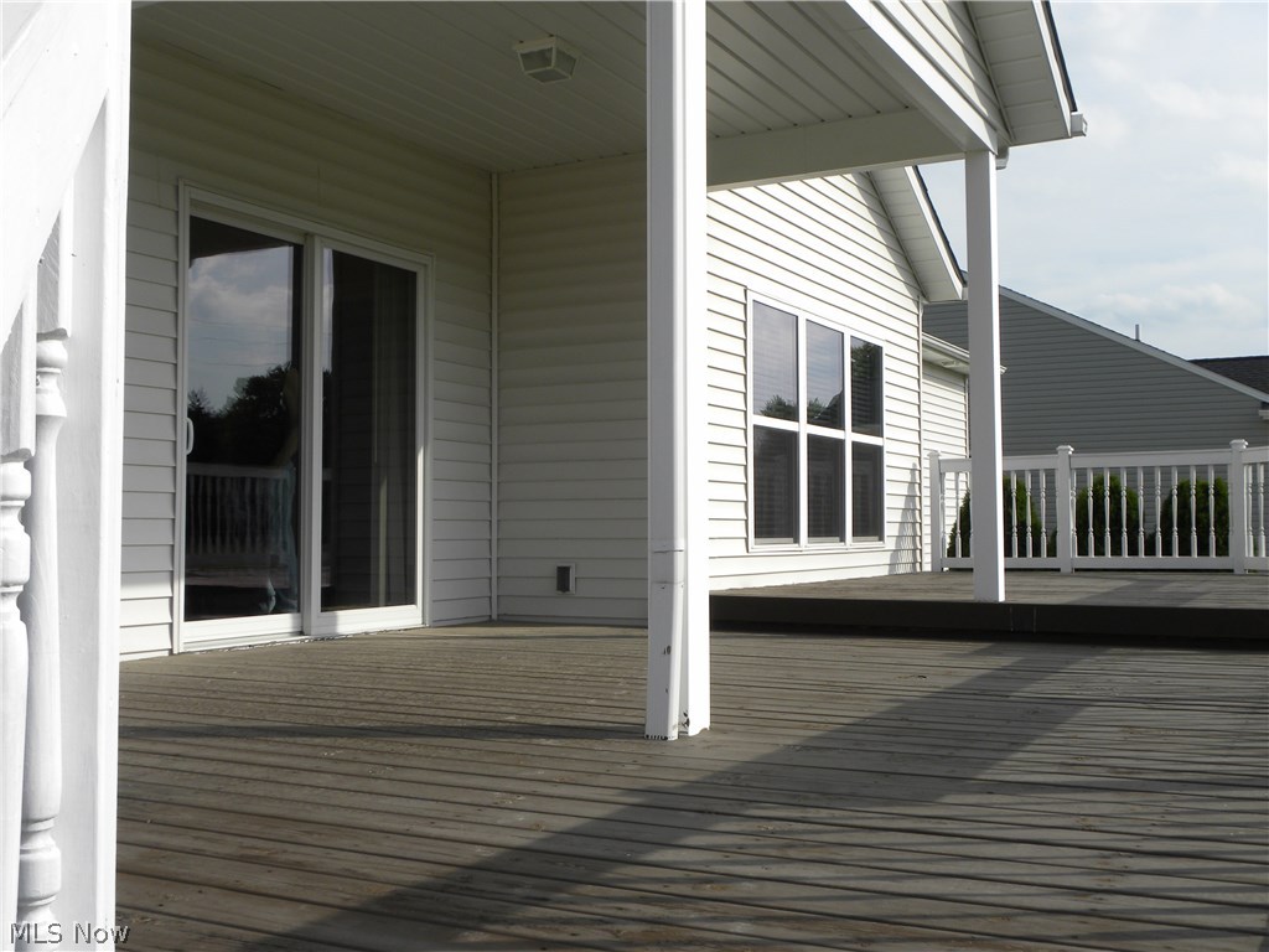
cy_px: 476
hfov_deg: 50.1
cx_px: 634
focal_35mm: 37
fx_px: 1356
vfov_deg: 38.7
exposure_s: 1/368
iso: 64
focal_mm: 6.6
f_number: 5.6
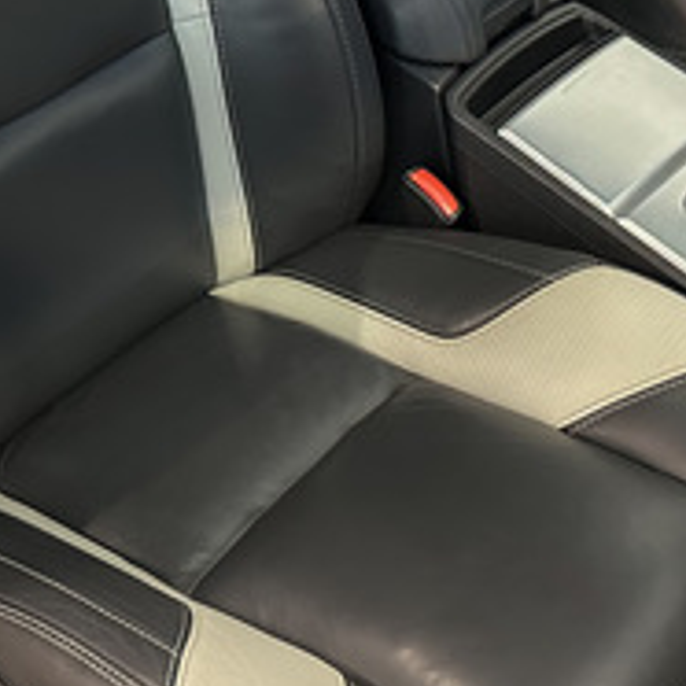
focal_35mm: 74
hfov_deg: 23.1
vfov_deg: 22.8
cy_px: 74
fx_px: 1659
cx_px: 177
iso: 640
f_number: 1.78
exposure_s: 1/33
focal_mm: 6.86
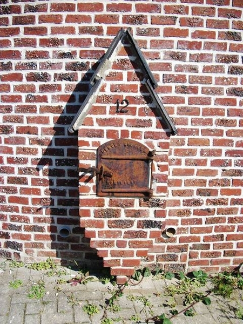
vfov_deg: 56.8
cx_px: 122
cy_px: 162
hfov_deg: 44.2
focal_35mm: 32
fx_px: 300
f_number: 8.8
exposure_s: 1/125
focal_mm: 5.7
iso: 80
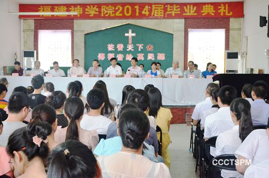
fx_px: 358
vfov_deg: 27.9
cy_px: 89
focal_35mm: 48
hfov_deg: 41.2
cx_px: 134
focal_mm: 32
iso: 3200
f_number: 6.3
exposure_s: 1/160
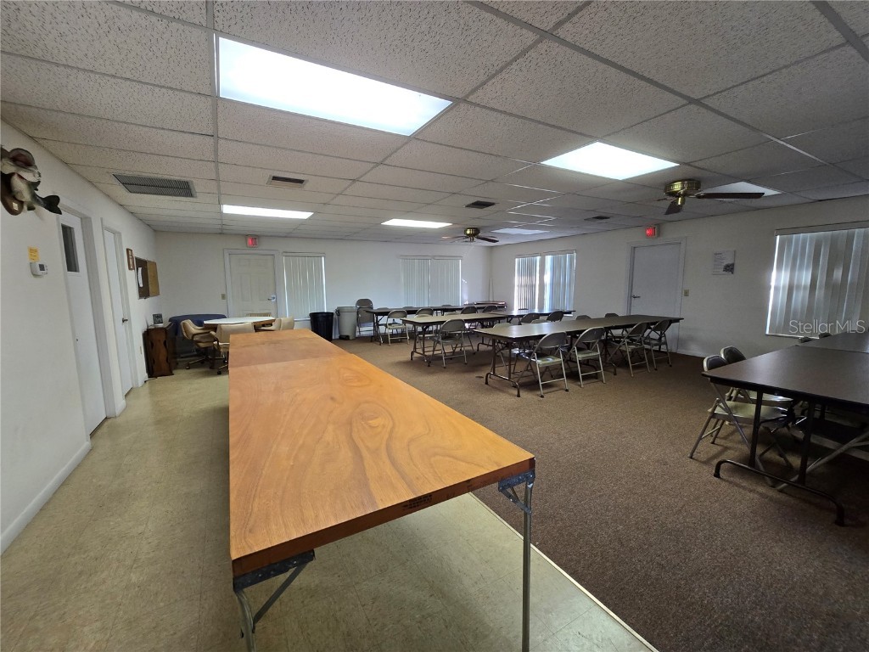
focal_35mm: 13
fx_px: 326
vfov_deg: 89.9
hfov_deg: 106.2
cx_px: 434
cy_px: 326
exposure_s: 1/60
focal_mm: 2.2
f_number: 2.2
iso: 160
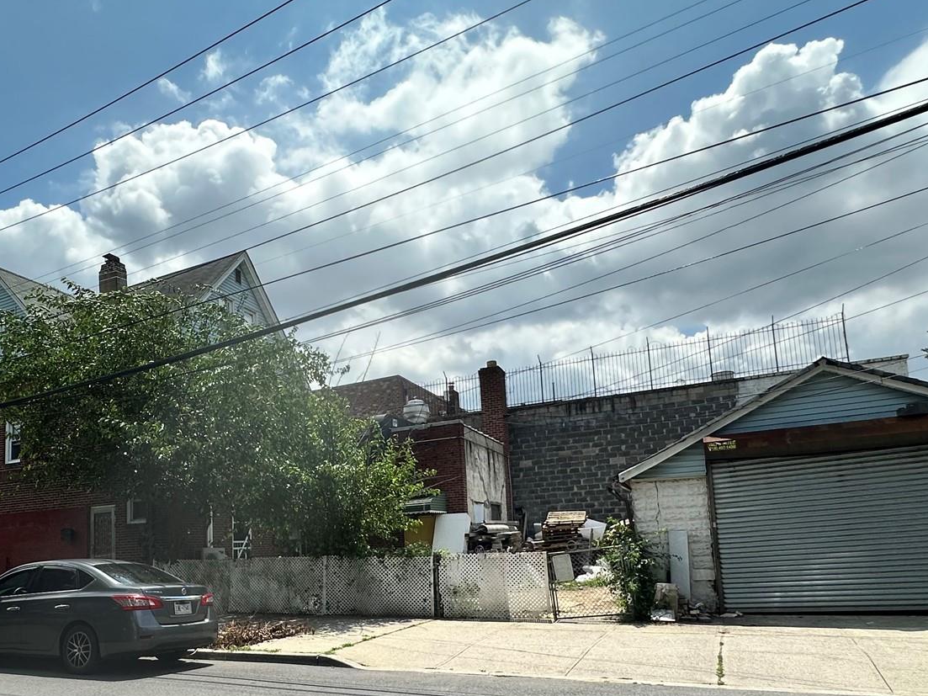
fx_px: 697
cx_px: 343
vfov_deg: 51.8
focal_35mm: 26
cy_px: 478
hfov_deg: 66.2
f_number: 2.2
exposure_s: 1/2681
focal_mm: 2.22
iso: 50
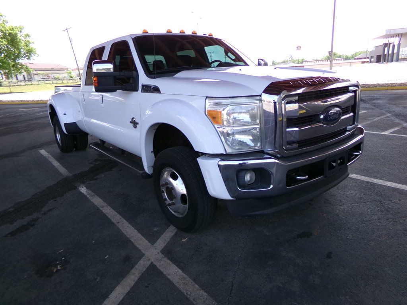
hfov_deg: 71.6
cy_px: 152
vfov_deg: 56.8
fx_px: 282
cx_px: 204
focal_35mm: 24
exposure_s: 1/200
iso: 100
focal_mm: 4.3
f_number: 3.7
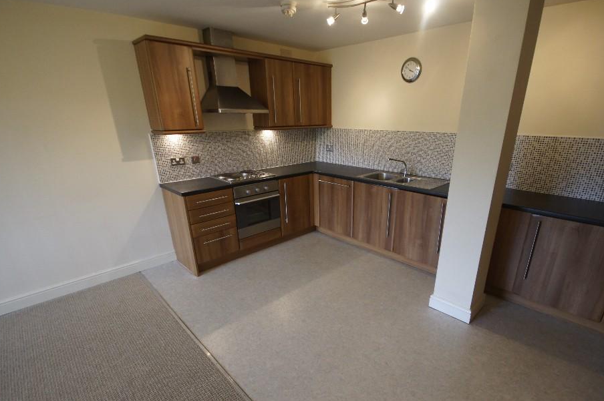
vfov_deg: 70.1
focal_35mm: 17
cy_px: 176
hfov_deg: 93.0
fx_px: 285
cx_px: 332
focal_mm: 10
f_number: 4
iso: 640
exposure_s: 1/30
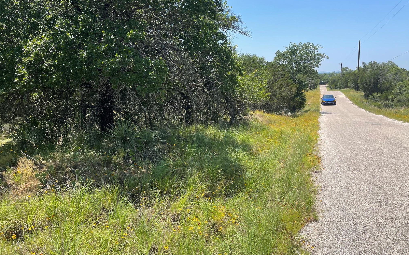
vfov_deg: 44.5
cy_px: 131
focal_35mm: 28
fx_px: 312
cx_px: 207
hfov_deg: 66.5
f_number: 1.6
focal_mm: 5.1
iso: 32
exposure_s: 1/2165
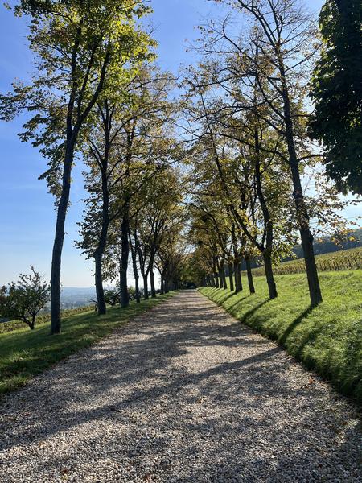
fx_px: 363
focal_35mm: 26
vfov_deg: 67.3
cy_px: 242
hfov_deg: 53.1
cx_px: 181
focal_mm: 5.1
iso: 50
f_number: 1.6
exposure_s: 1/2688
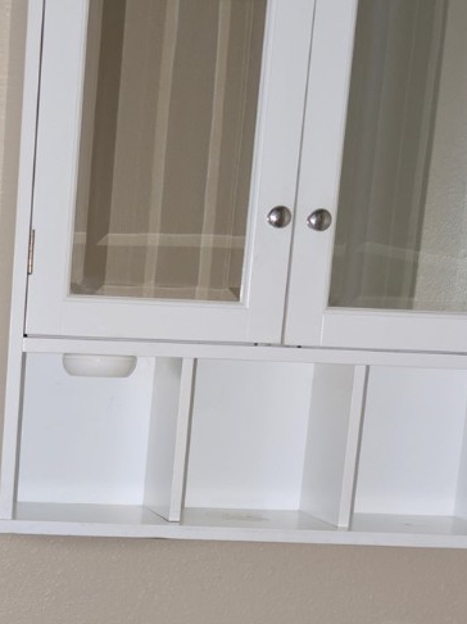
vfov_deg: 24.6
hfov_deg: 18.4
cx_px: -94
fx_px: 1368
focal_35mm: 76
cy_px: 614
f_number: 1.68
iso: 407
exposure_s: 1/35.5
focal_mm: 6.9
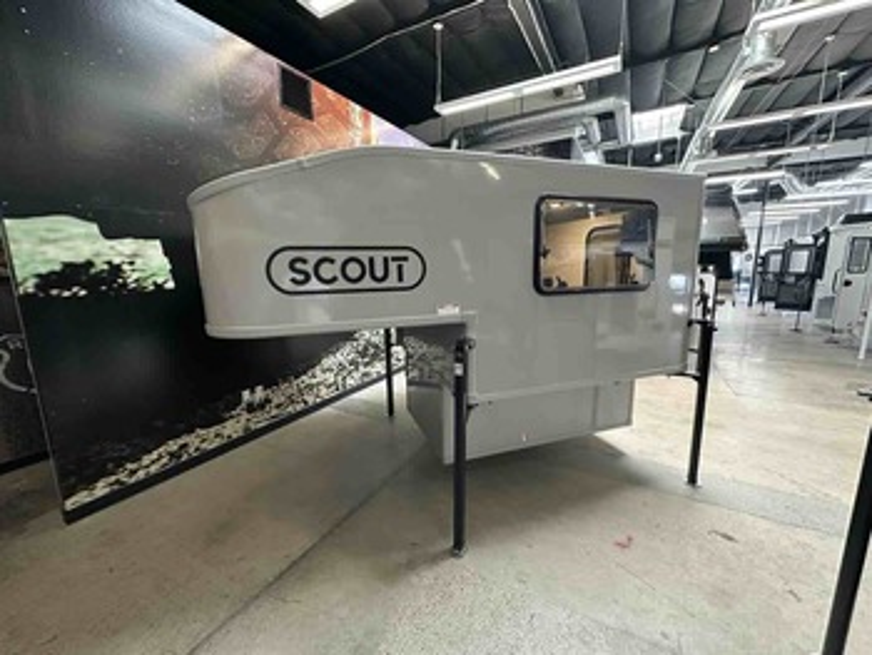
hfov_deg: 102.0
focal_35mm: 14
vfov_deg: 85.7
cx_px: 436
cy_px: 328
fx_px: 353
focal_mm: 2.22
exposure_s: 1/60
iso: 500
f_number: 2.2
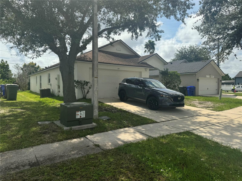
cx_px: 121
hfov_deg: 71.6
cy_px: 90
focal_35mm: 24
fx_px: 168
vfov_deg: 56.8
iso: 80
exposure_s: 1/4950
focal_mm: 6.76
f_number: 1.78
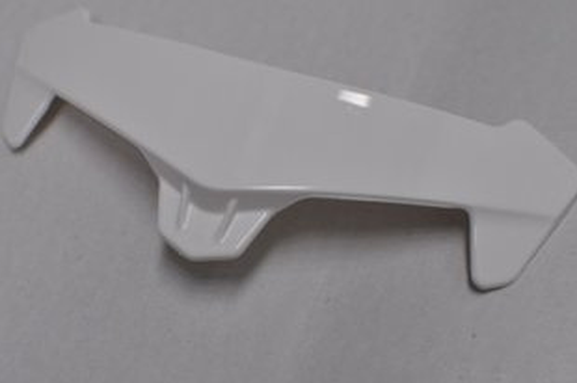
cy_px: 201
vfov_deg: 20.1
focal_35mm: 68
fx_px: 1083
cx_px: 283
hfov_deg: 29.8
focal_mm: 35
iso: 400
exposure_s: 1/100
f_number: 5
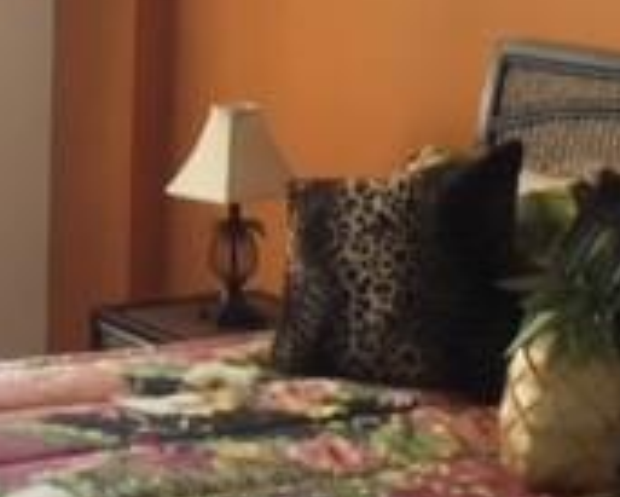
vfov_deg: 13.6
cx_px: -131
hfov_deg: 16.3
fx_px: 2075
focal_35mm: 113
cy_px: 203
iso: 32
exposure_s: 1/60
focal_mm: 3.3
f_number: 2.4
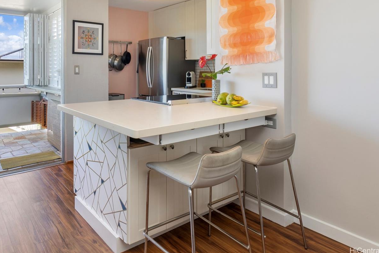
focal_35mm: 24
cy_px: 85
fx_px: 253
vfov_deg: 52.2
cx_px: 144
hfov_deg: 72.6
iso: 160
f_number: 8
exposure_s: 1/60
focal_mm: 12
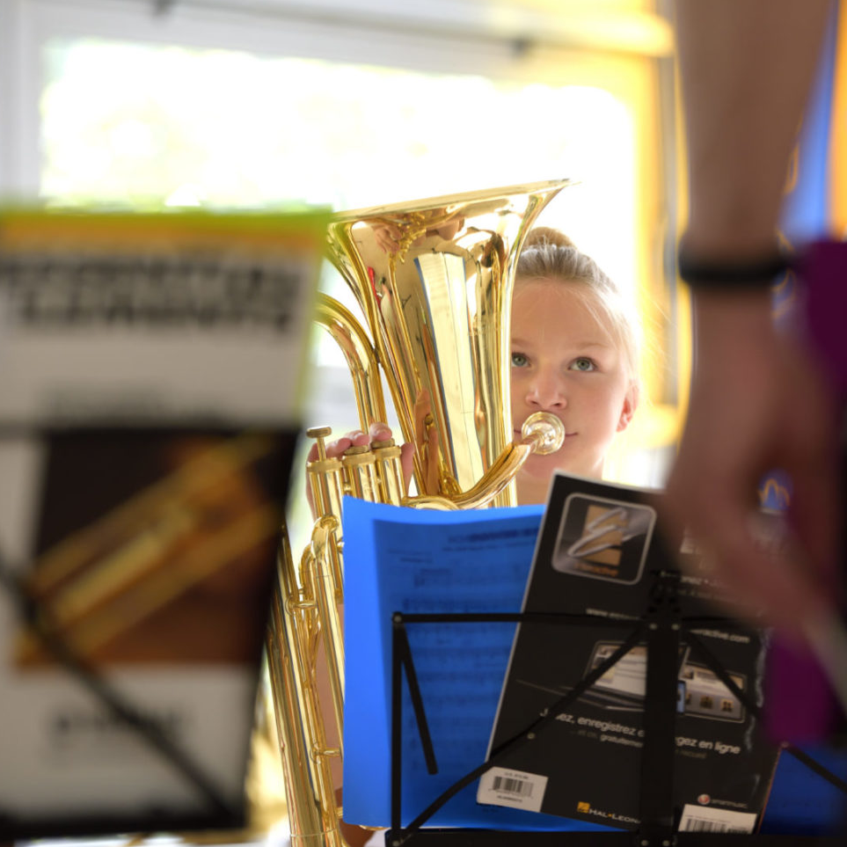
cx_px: 527
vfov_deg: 11.2
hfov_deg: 11.2
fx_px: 4319
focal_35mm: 156
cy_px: 424
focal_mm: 122
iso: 450
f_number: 2.8
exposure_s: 1/250
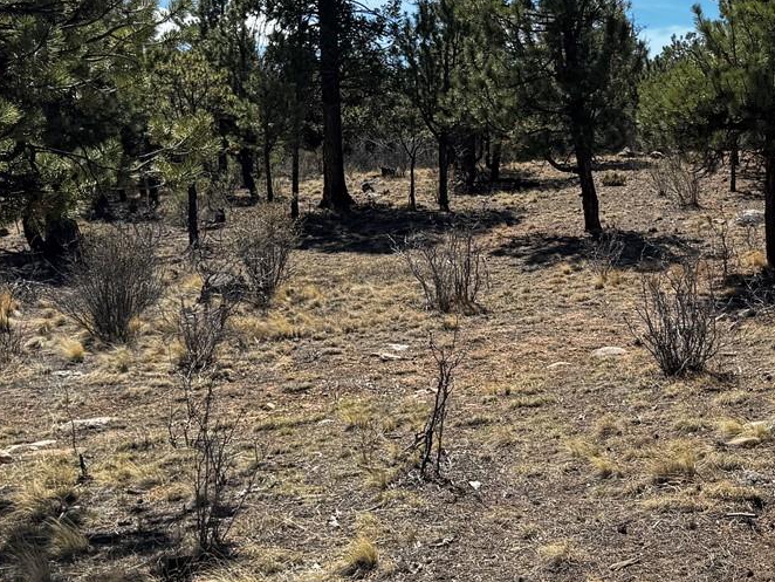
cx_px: 642
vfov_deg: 25.2
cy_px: 228
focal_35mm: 58
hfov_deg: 32.1
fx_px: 1299
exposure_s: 1/2959
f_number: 1.78
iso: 80
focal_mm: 6.76
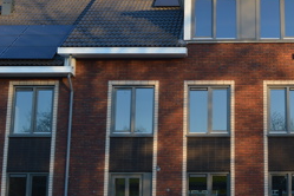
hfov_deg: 29.7
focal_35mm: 65
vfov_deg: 20.9
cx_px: 261
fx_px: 531
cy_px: 89
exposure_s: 1/125
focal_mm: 18
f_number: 5.6
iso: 140
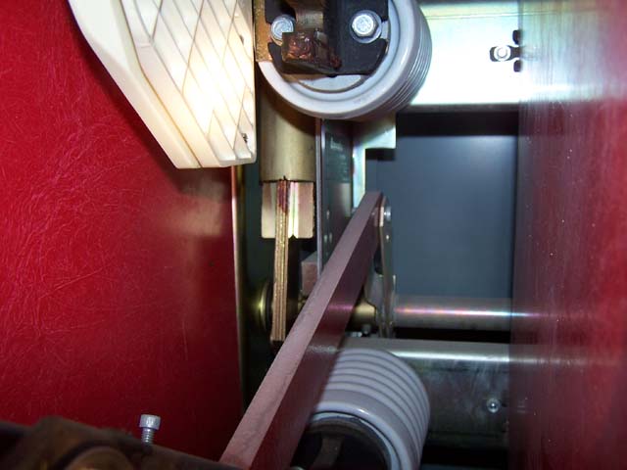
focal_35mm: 38
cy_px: 235
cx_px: 314
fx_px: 688
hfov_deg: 49.0
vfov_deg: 37.7
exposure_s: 1/60
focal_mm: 6.3
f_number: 2.8
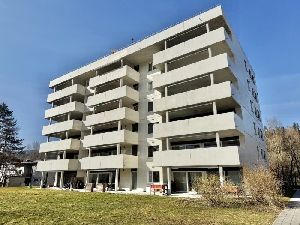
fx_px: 208
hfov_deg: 71.6
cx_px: 150
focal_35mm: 24
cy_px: 112
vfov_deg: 56.8
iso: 80
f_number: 1.78
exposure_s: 1/11905
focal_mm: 6.76
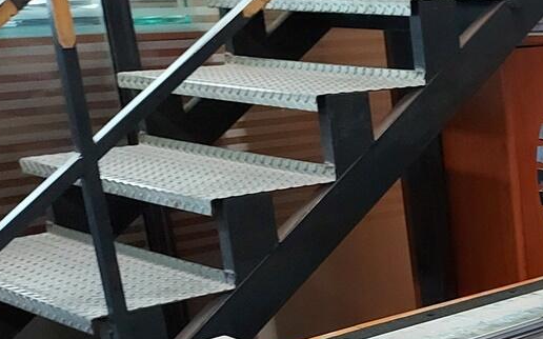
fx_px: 1095
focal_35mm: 74
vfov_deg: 17.1
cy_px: 368
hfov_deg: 23.9
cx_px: 739
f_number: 1.8
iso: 500
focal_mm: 5.23
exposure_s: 1/20
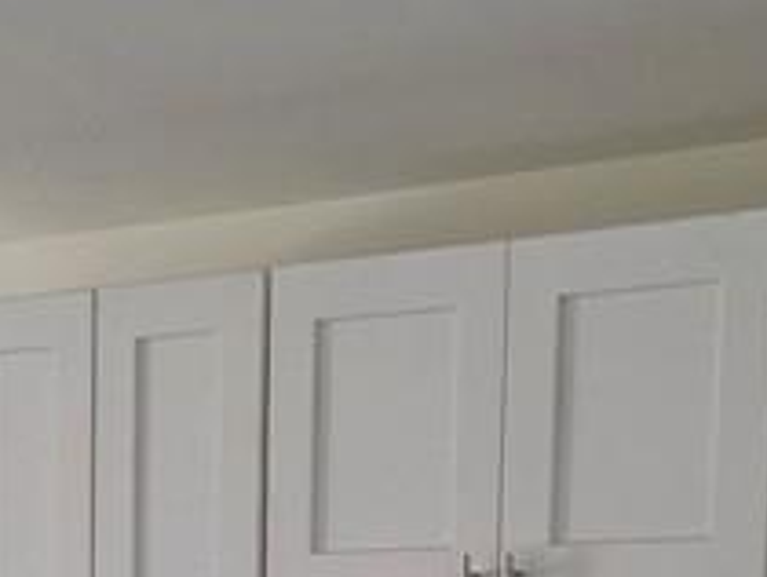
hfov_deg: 17.5
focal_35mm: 112
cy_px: 1107
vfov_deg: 12.0
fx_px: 2484
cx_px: 340
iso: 250
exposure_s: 1/180
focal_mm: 6.3
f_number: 1.7
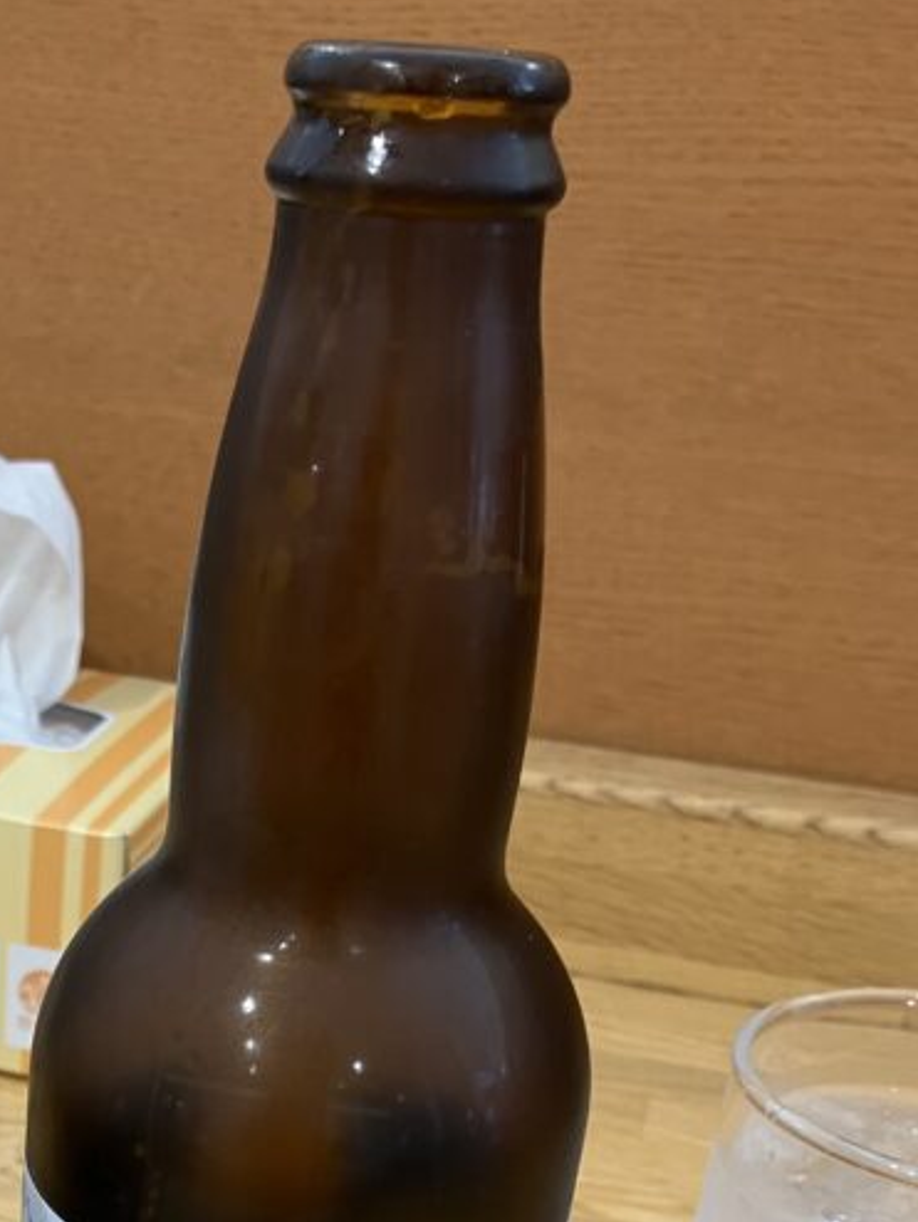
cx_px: 49
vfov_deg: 30.8
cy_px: 1227
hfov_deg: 24.4
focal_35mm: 58
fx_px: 2049
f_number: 1.8
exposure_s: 1/50
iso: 50
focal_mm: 3.99
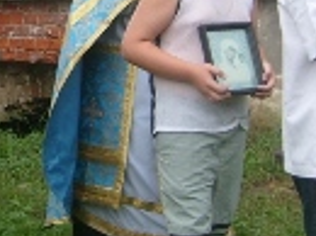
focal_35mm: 138
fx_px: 1257
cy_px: -39
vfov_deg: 10.6
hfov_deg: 13.9
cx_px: -56
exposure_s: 1/250
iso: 80
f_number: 2.8
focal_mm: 5.8
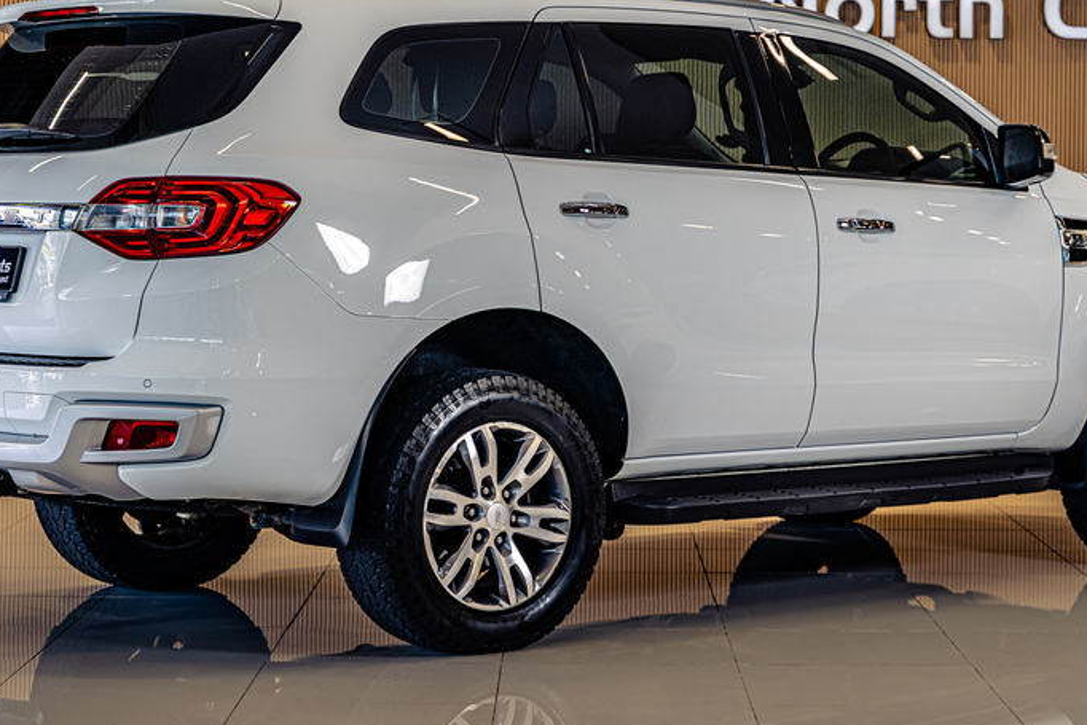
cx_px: 614
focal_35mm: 93
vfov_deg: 14.7
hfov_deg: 21.9
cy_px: 221
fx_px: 2808
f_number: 3.5
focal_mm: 62
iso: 250
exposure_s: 1/200
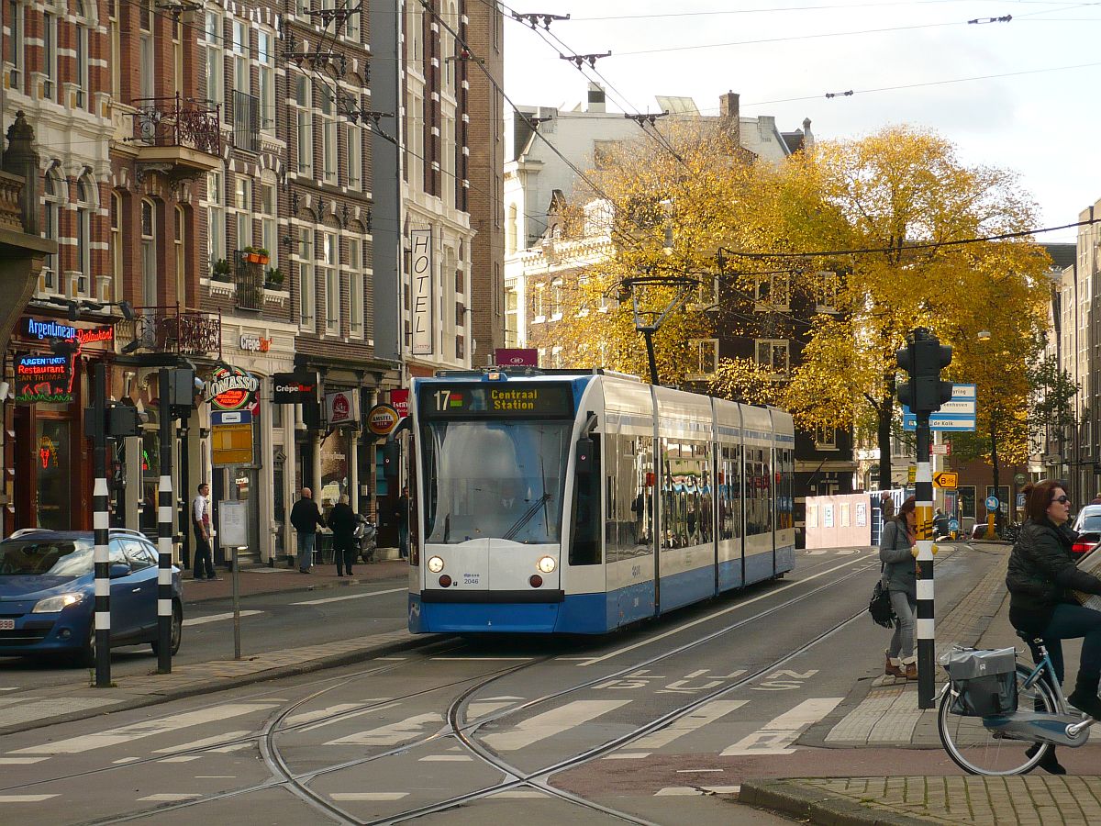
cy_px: 413
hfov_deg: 18.7
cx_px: 550
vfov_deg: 14.1
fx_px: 3340
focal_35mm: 105
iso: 100
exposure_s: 1/160
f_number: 5
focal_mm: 17.4
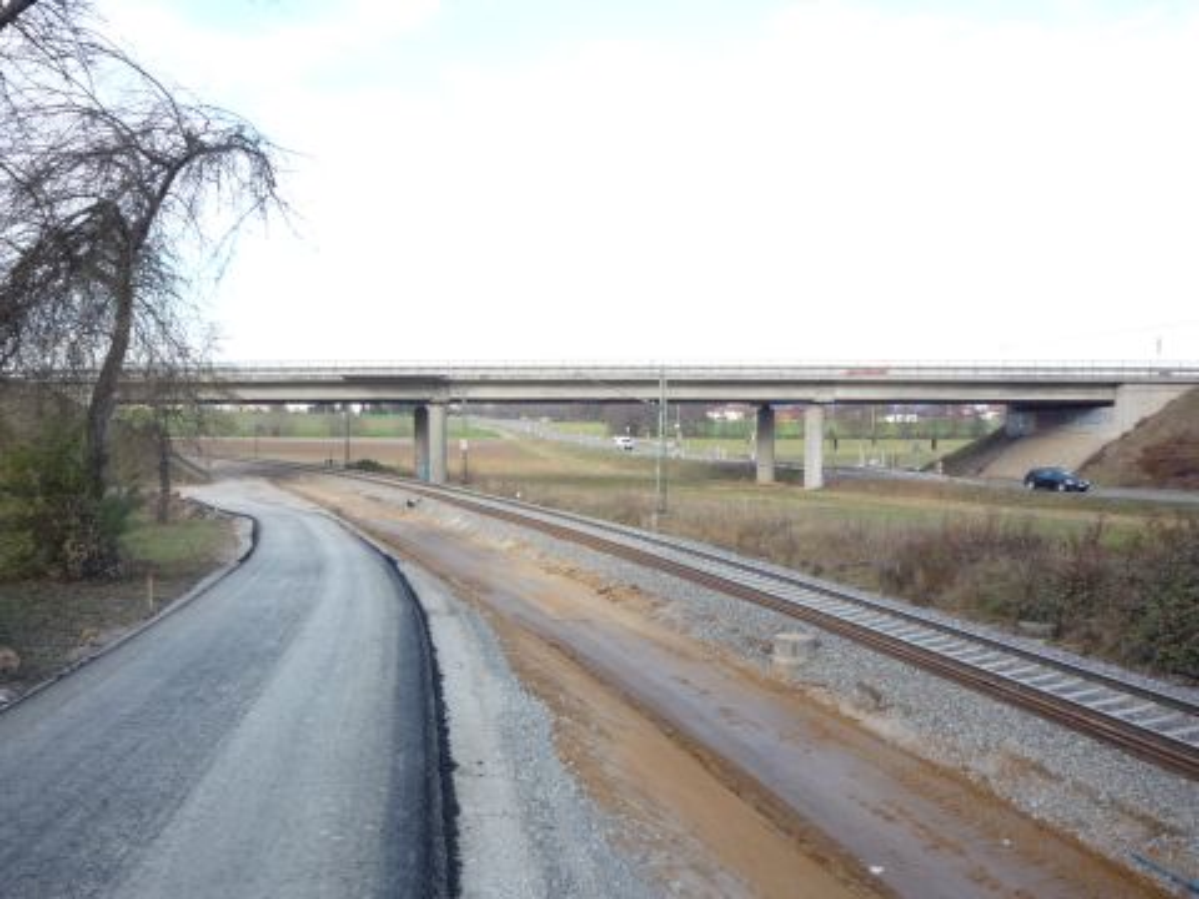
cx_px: 600
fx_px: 1108
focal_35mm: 32
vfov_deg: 44.2
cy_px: 450
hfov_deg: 56.8
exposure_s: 1/125
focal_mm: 5.2
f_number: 4
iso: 100
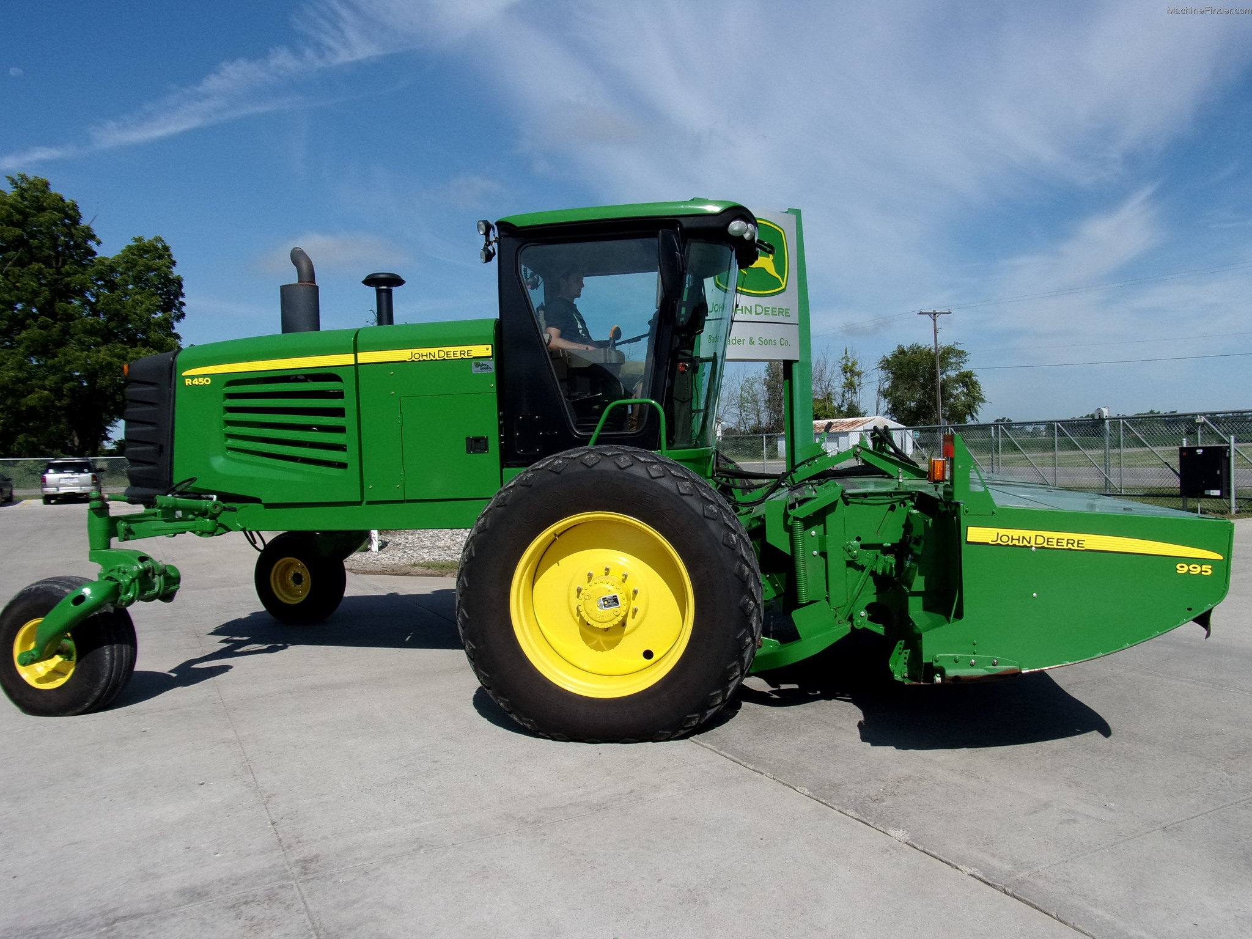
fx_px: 868
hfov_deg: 71.6
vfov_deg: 56.8
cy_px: 470
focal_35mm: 24
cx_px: 626
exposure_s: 1/150
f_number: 10.8
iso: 80
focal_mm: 4.3
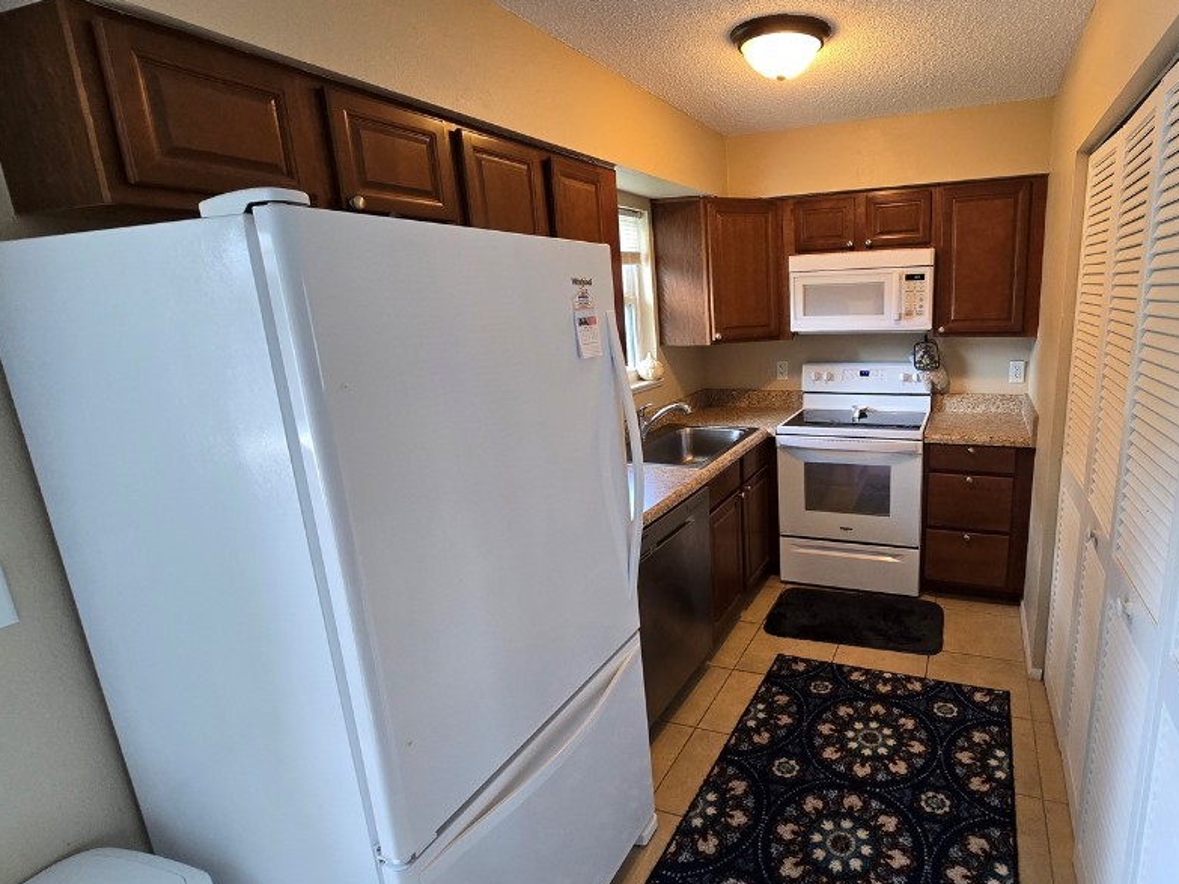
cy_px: 443
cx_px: 754
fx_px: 579
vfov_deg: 74.7
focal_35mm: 17
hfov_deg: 88.8
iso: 250
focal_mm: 2.2
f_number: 2.2
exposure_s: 1/60
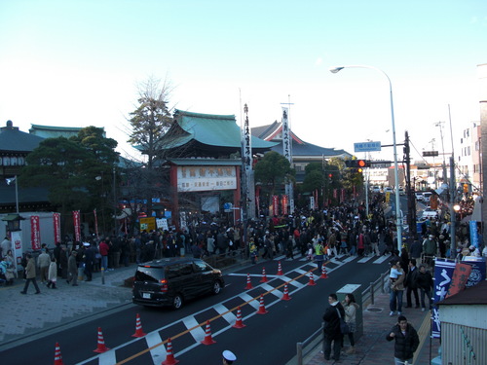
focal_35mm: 36
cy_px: 182
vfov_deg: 39.7
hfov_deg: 51.4
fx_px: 506
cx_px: 244
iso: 50
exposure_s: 1/200
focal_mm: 6.3
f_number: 2.8
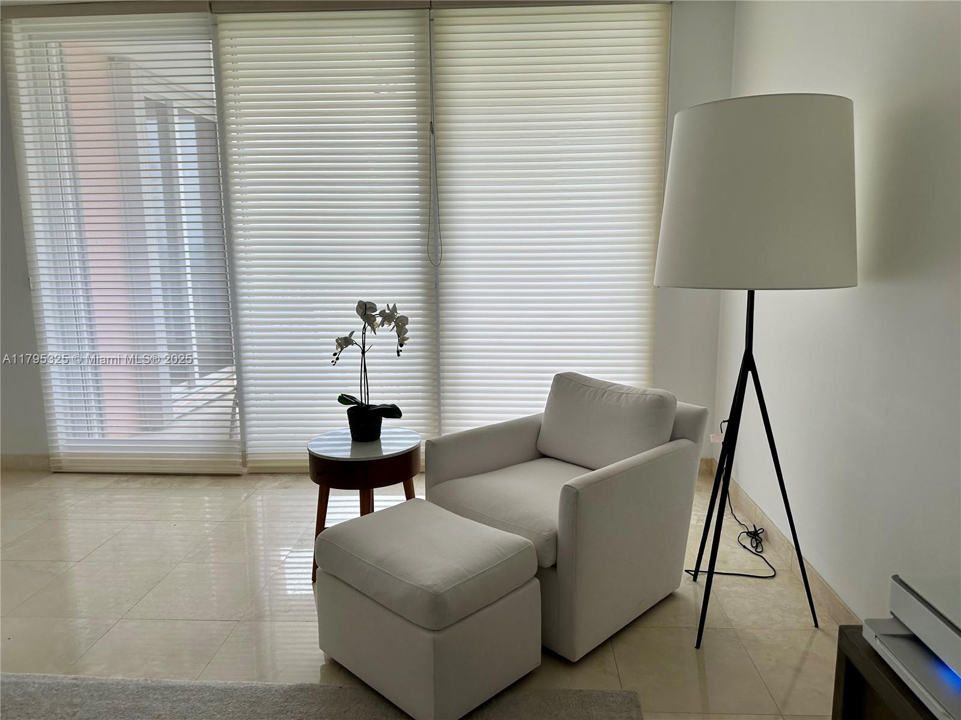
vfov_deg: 56.8
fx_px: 666
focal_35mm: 24
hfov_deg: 71.6
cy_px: 360
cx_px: 480
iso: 80
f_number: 1.78
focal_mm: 6.86
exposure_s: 1/317
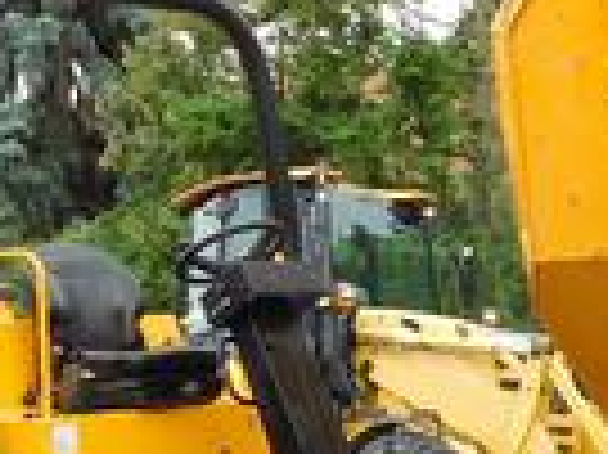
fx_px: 1702
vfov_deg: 15.0
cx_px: 477
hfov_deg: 20.1
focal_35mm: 97
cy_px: 414
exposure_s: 1/200
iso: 125
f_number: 3
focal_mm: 4
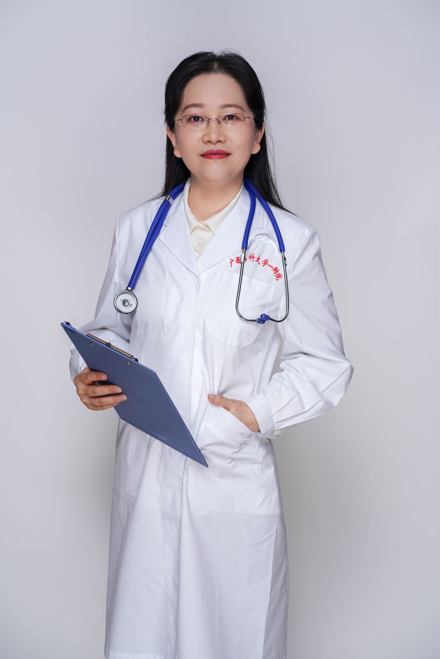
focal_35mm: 85
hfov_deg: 16.1
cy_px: 330
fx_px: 1557
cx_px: 220
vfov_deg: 23.9
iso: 100
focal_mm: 85
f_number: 6.3
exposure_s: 1/160
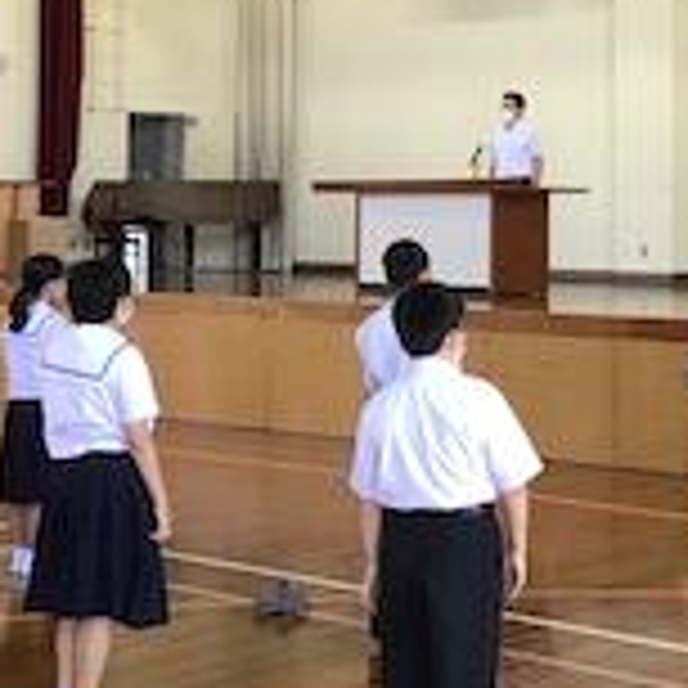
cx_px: 576
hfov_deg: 19.9
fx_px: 1934
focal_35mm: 86
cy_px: 130
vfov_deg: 19.9
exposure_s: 1/30
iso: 64
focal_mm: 3.3
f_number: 2.4
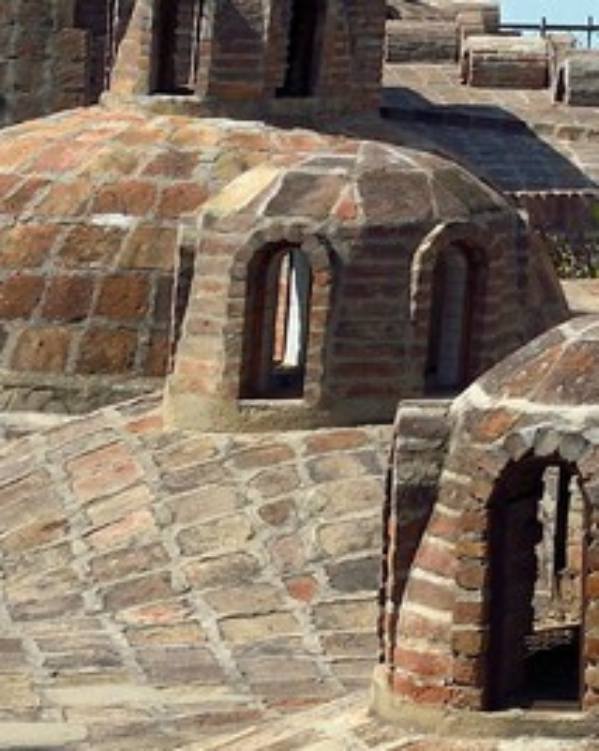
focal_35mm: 135
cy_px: -374
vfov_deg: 13.5
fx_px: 2997
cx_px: 1954
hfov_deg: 8.8
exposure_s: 1/250
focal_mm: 24
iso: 200
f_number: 13
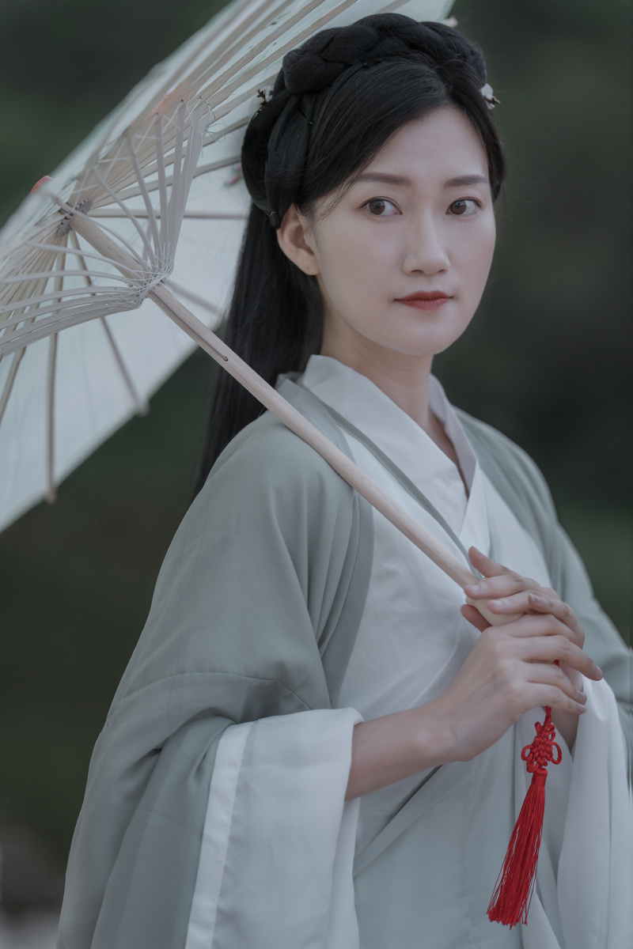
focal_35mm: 135
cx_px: 316
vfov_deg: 15.2
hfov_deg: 10.2
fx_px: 3560
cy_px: 474
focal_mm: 135
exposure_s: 1/640
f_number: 1.8
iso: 1000
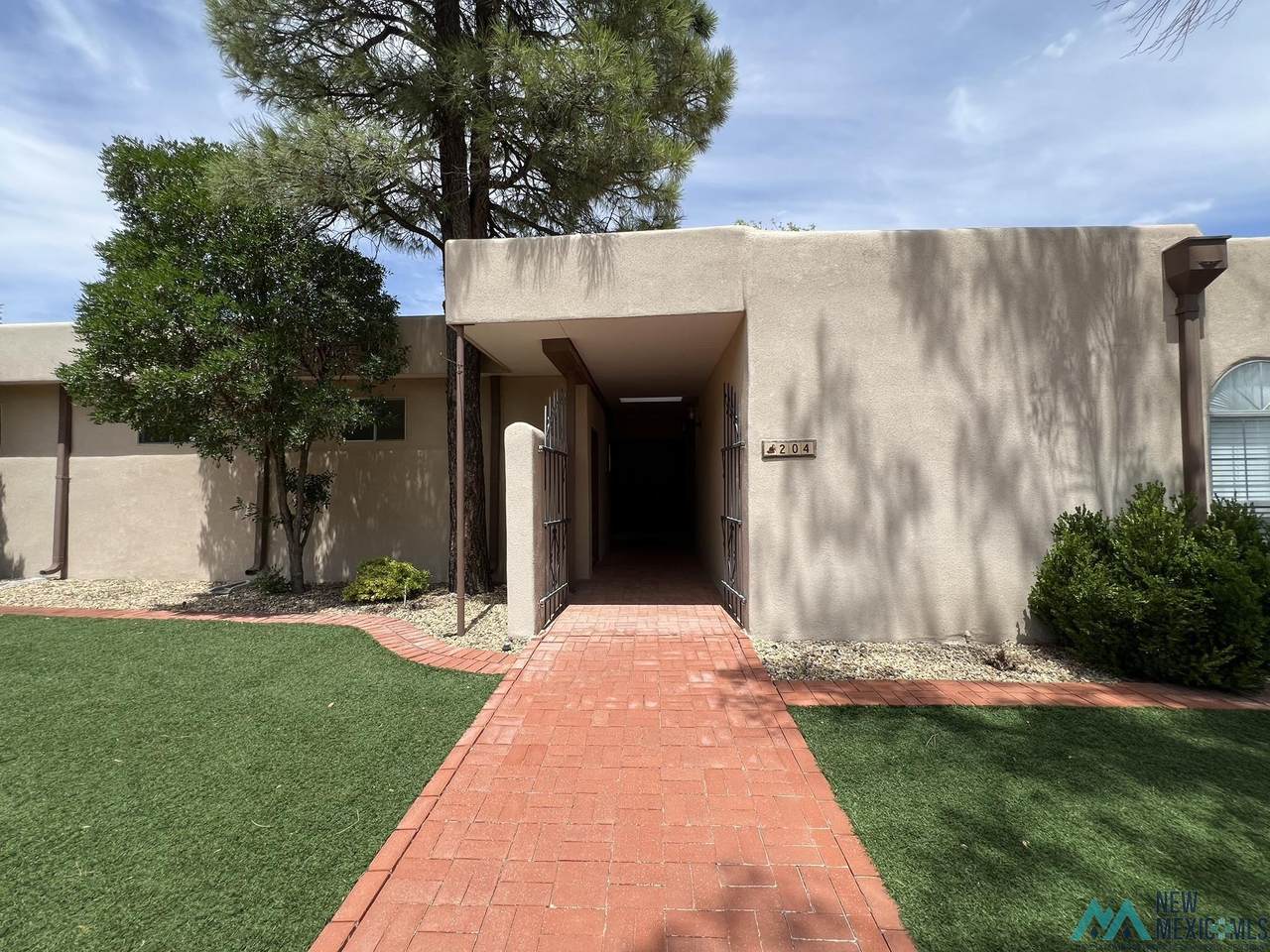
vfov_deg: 89.9
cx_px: 635
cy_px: 476
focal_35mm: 13
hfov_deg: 106.2
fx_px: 477
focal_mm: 1.57
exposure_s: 1/1263
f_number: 1.8
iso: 32
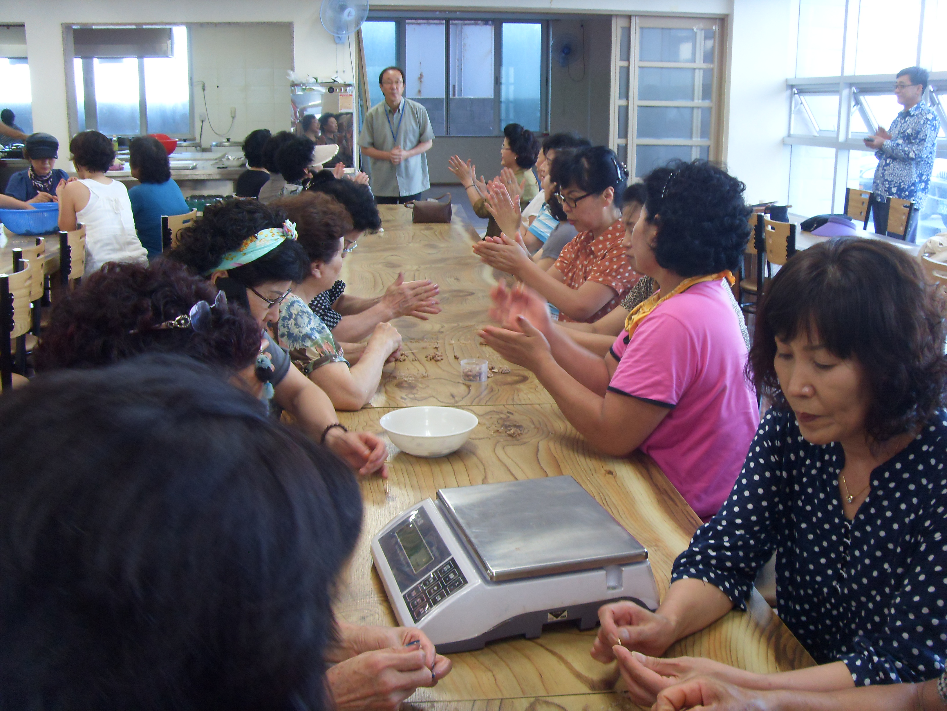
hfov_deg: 47.9
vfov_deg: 36.8
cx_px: 474
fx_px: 1067
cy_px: 356
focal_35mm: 39
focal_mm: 6.6
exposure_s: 1/30
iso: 200
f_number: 3.5
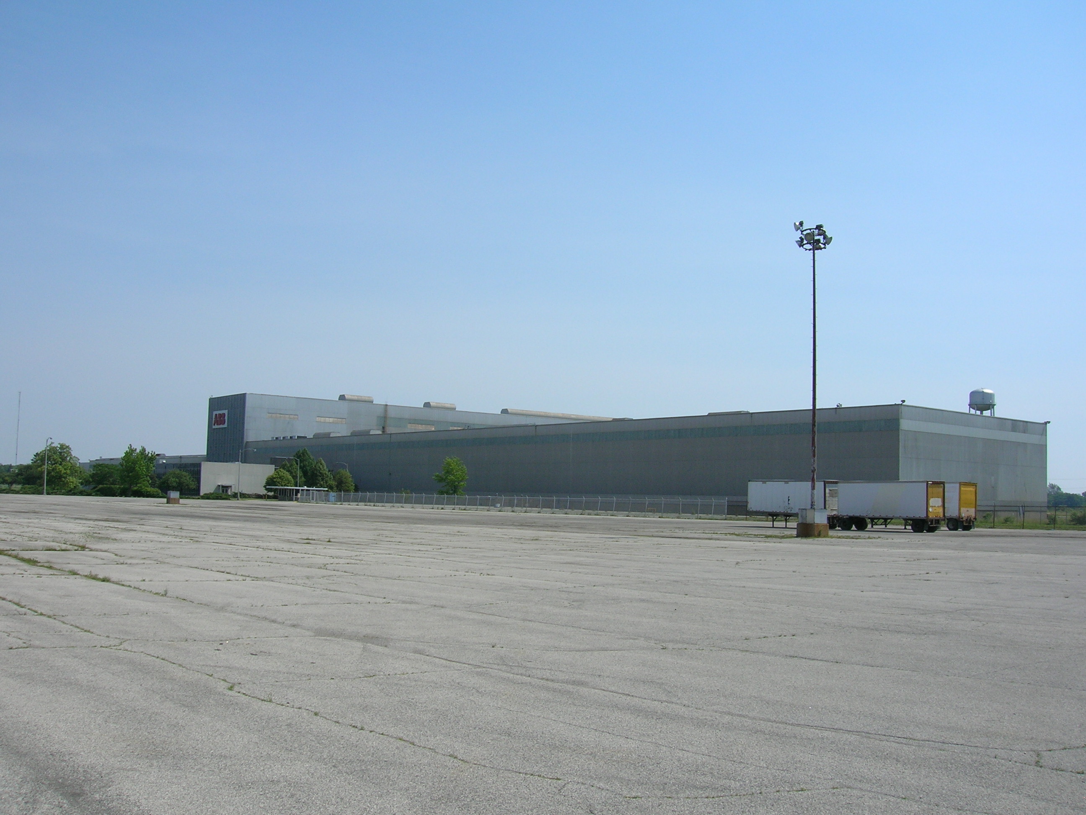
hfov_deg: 54.0
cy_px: 408
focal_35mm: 34
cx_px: 543
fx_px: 1067
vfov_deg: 41.8
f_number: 4.9
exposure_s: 1/666
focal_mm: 5.7
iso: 50
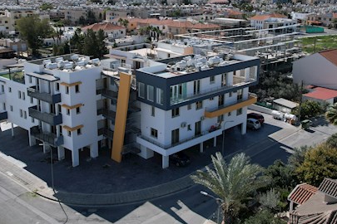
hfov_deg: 50.6
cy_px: 67
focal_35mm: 38
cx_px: 151
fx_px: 356
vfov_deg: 34.6
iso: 130
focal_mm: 8.38
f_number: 2.8
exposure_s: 1/4000
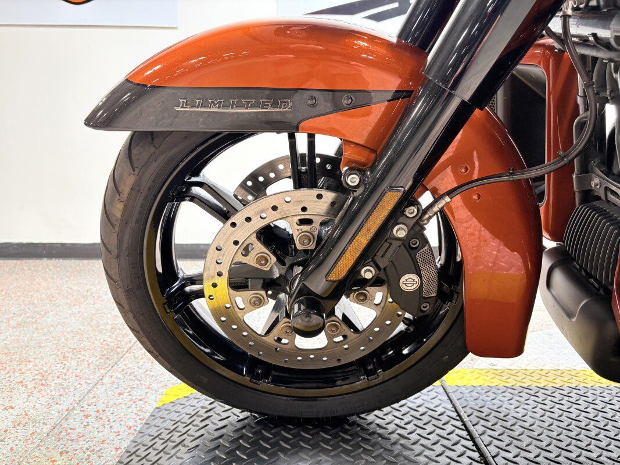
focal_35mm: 26
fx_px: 466
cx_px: 310
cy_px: 232
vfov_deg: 53.1
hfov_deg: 67.3
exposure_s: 1/60
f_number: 1.6
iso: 100
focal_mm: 5.96
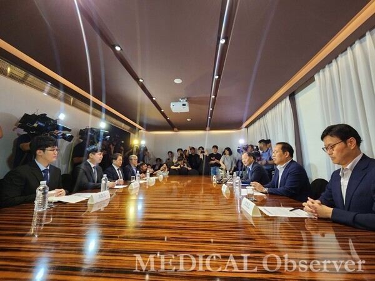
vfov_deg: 89.9
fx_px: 141
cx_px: 188
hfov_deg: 106.2
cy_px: 140
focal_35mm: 13
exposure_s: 1/40
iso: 320
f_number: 2.2
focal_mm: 2.2
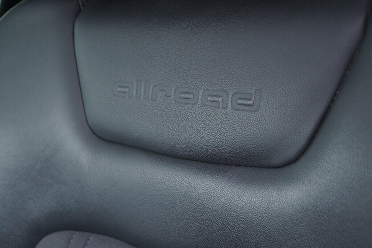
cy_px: 124
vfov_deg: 36.9
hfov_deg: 53.1
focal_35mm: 36
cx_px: 186
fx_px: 372
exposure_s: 1/40
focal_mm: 24
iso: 500
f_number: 2.8
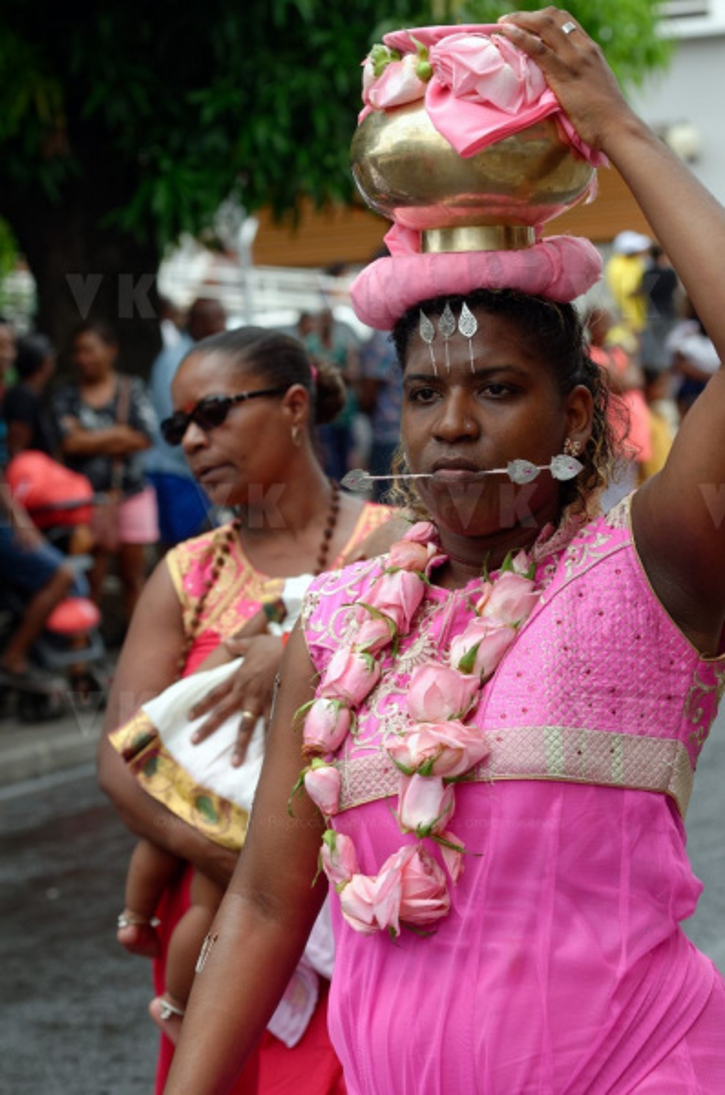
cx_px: 362
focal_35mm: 135
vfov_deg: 15.2
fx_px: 4099
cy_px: 548
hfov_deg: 10.1
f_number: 6.3
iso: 200
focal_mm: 90
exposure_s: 1/400
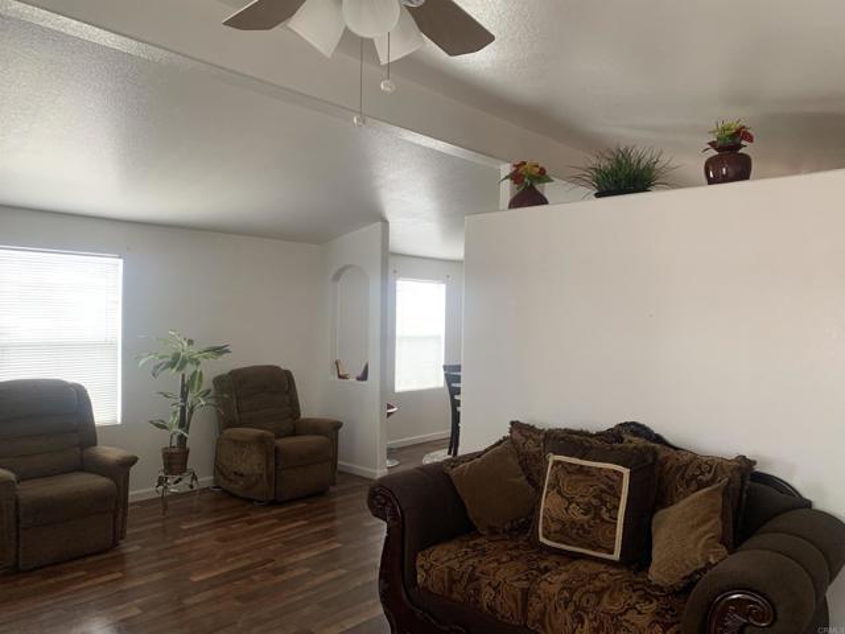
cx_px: 422
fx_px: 635
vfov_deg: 53.1
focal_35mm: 26
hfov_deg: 67.3
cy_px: 317
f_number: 1.8
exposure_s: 1/60
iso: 100
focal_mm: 4.25
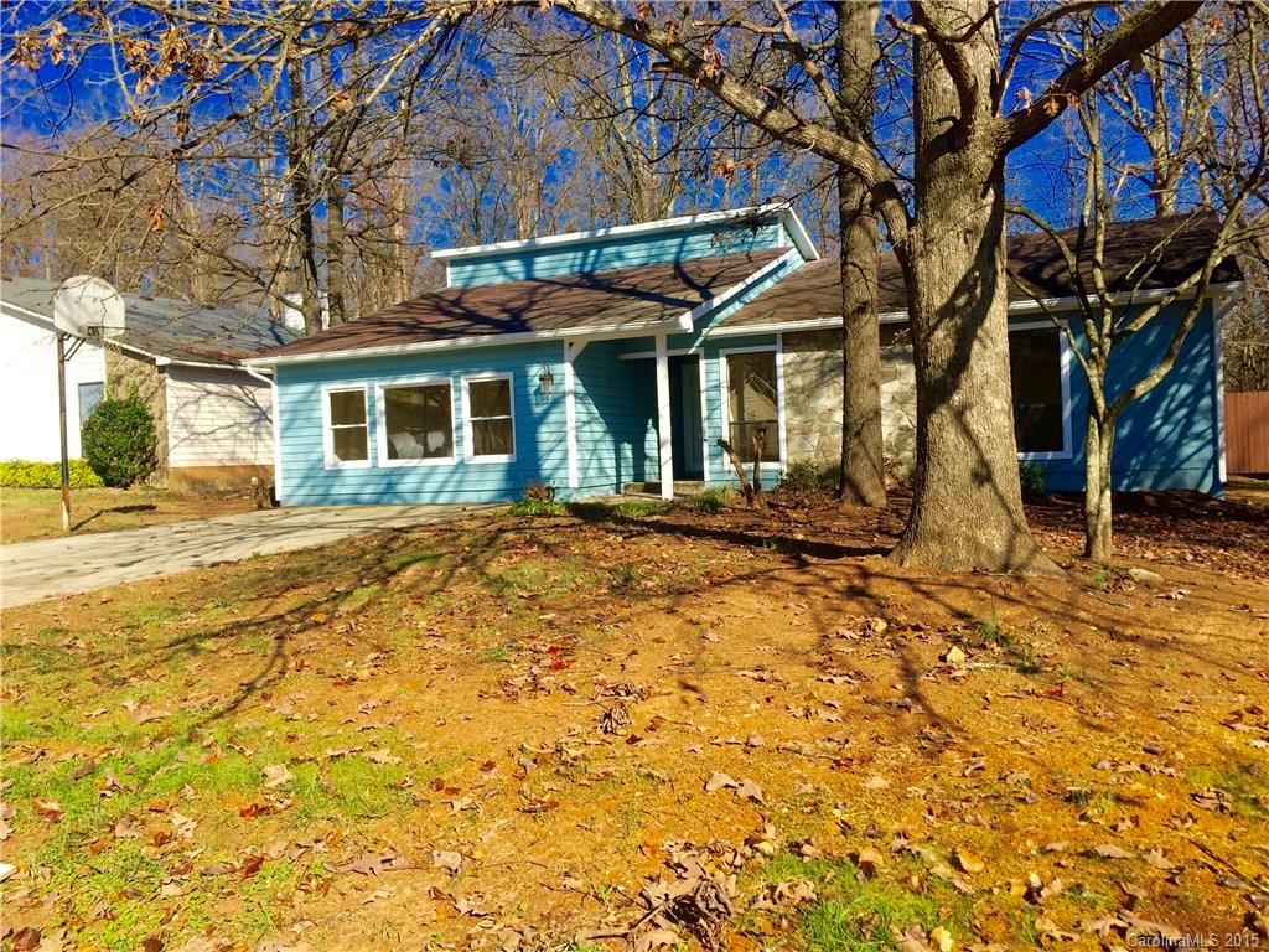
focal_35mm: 29
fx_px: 1063
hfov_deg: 61.7
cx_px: 634
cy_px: 476
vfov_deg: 48.2
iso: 32
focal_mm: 4.15
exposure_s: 1/1319
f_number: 2.2
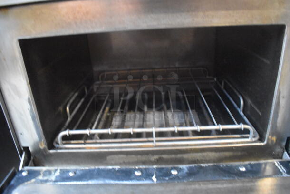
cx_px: 145
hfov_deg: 67.3
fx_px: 218
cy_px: 97
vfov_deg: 48.0
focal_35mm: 27
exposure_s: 1/125
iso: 11400
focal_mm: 18
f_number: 3.5
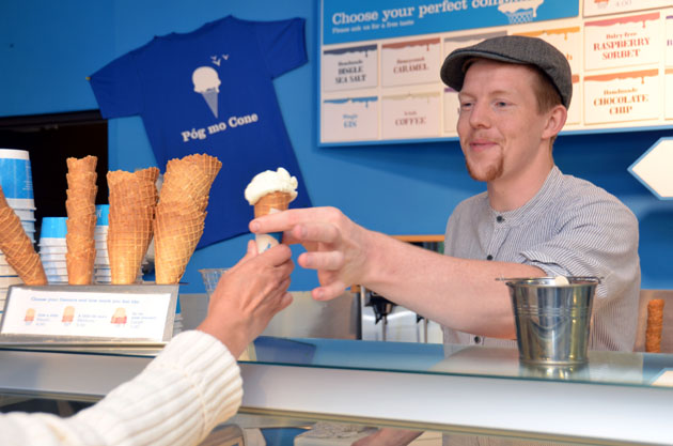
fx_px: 867
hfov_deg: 42.4
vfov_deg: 28.8
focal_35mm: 46
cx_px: 336
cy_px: 223
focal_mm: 31
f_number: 4
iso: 250
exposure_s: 1/60
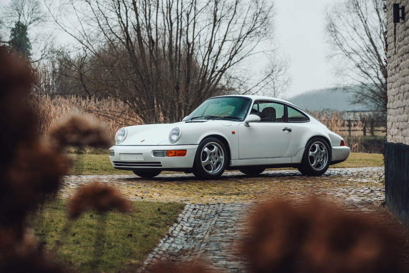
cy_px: 136
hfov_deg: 20.4
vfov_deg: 13.7
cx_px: 204
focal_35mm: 100
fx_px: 1135
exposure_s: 1/100
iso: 400
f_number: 4.5
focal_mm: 100
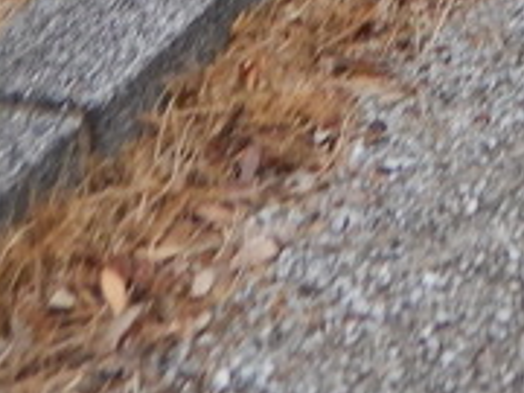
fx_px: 2013
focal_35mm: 133
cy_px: -652
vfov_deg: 9.5
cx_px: 911
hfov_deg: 13.5
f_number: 2.8
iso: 125
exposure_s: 1/640
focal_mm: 4.3
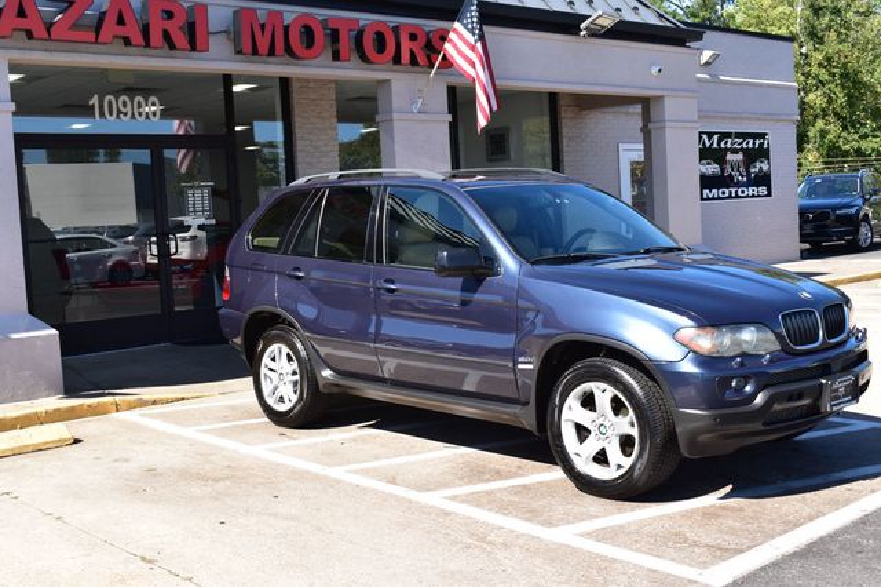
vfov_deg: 30.8
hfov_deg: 45.0
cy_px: 294
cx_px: 440
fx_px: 1064
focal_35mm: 44
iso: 400
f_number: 10
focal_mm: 29
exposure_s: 1/320
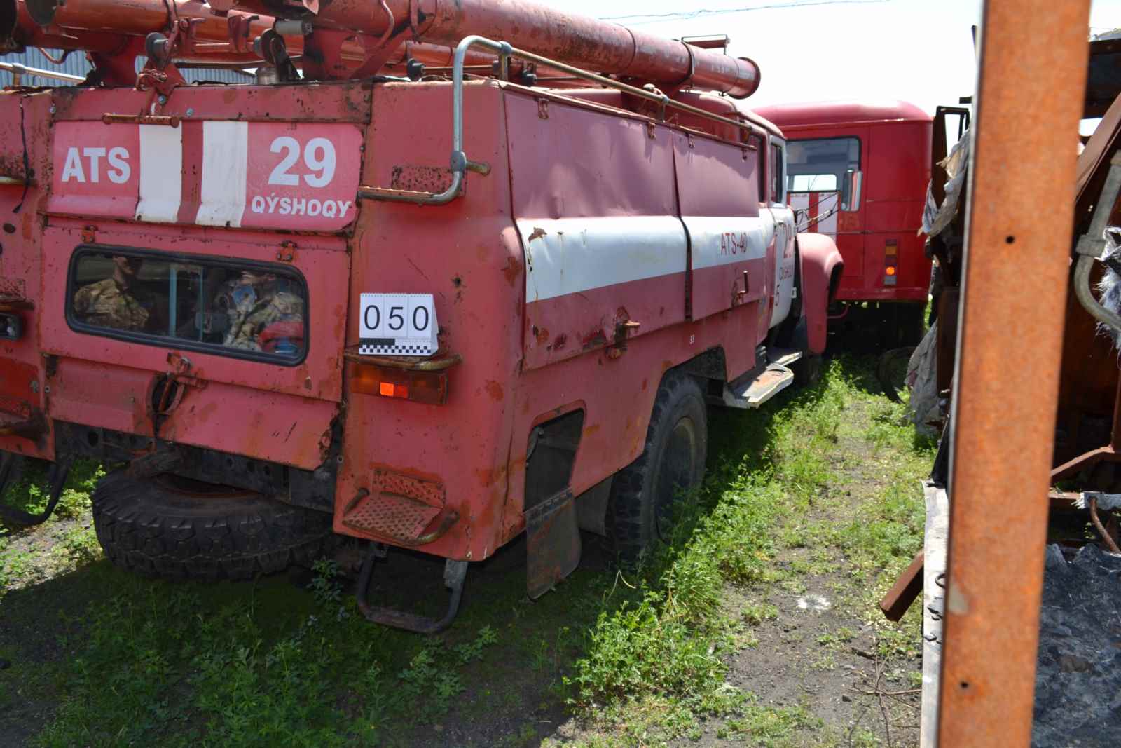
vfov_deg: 47.9
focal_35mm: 27
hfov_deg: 67.4
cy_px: 374
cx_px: 560
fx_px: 841
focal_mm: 18
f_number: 5.6
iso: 100
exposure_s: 1/200
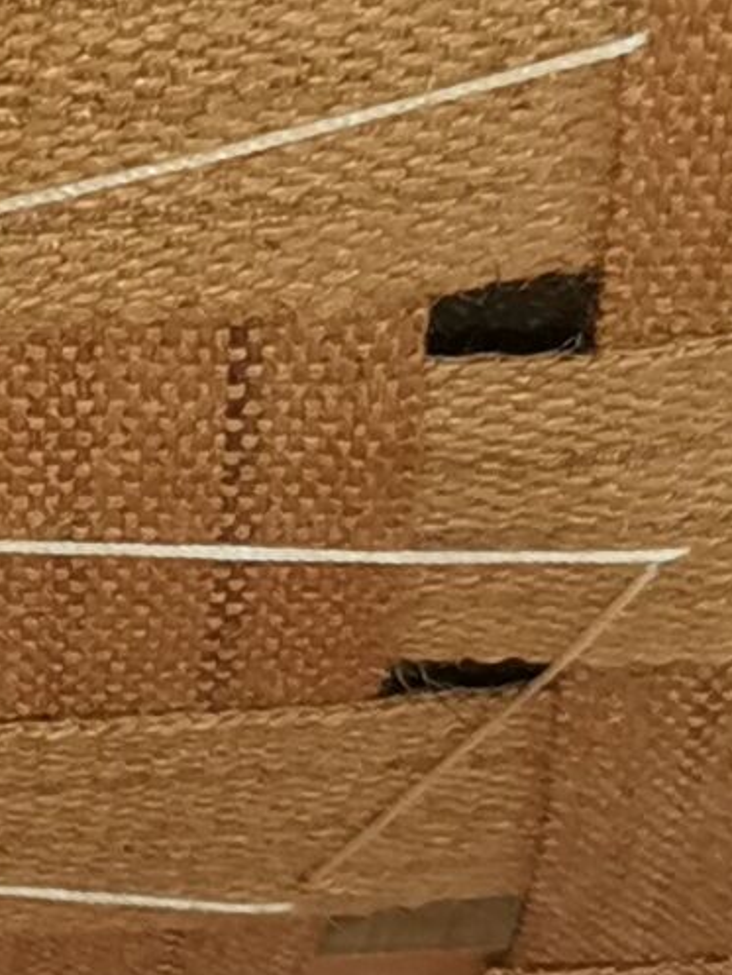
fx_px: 5580
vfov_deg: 10.0
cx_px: -895
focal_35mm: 198
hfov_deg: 7.1
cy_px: 622
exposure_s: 1/100
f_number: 1.8
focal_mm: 5.58
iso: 80
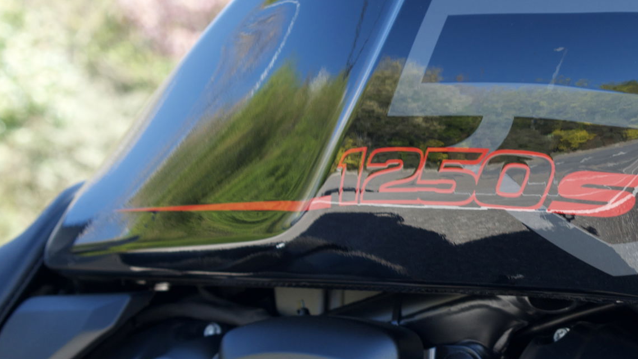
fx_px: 2468
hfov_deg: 14.6
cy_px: 181
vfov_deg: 8.3
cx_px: 534
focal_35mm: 146
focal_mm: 55
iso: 400
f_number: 8
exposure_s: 1/125
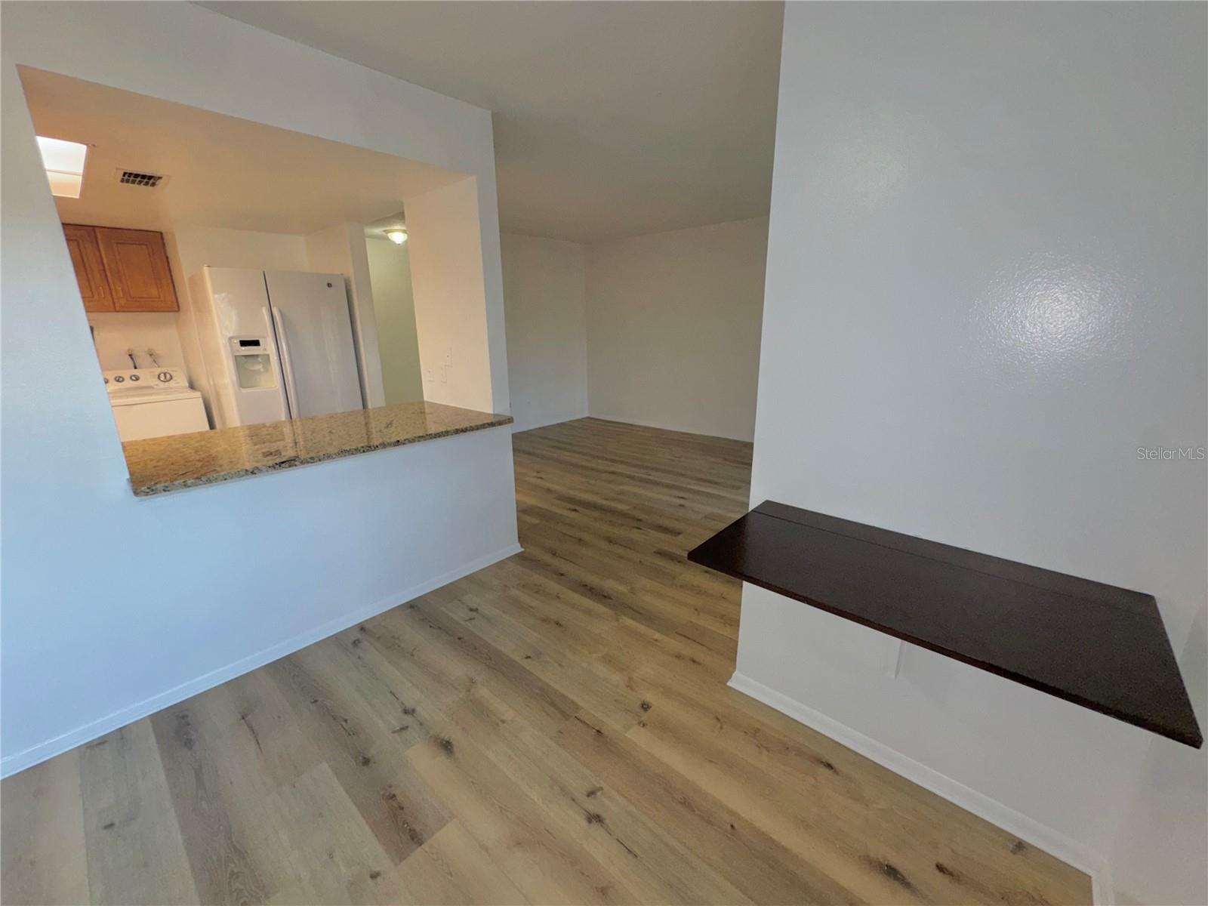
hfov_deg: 102.1
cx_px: 604
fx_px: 489
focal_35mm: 14
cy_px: 453
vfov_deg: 85.7
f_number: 2.2
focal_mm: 2.22
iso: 80
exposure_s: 1/60
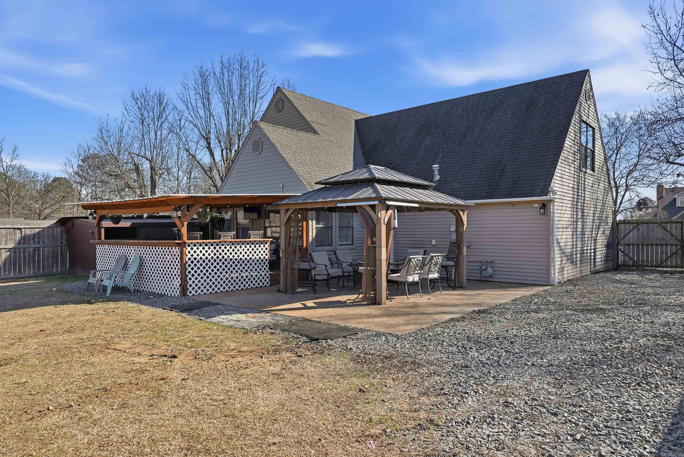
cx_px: 342
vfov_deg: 54.2
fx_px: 447
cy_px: 228
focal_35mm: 24
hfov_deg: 74.9
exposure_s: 1/1600
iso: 250
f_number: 9
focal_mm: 23.5
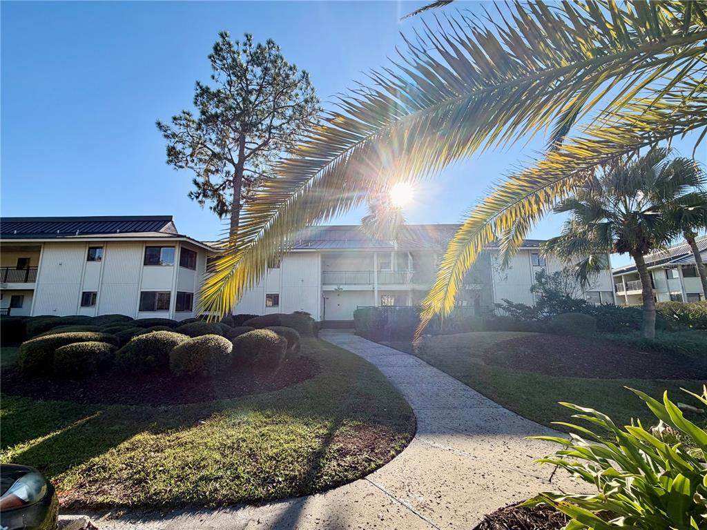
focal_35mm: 14
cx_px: 354
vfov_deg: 85.7
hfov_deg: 102.1
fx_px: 286
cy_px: 265
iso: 32
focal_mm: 2.22
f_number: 2.2
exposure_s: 1/770
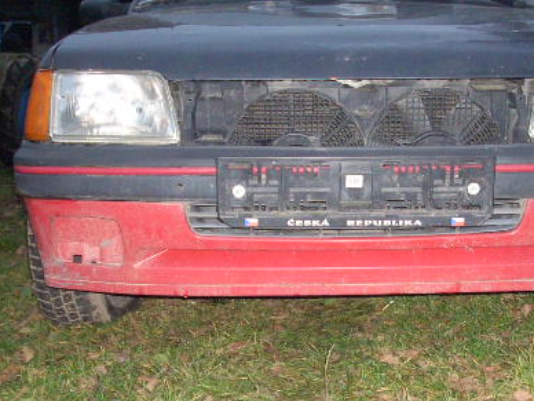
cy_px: 254
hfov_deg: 31.6
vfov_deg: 24.0
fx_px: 941
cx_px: 323
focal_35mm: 61
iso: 400
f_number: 2.8
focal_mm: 6.2
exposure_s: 1/60
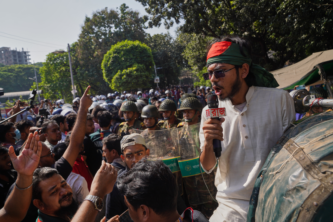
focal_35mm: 24
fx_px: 222
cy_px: 111
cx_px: 166
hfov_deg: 73.7
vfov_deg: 53.1
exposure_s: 1/640
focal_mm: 24
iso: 200
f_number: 6.3
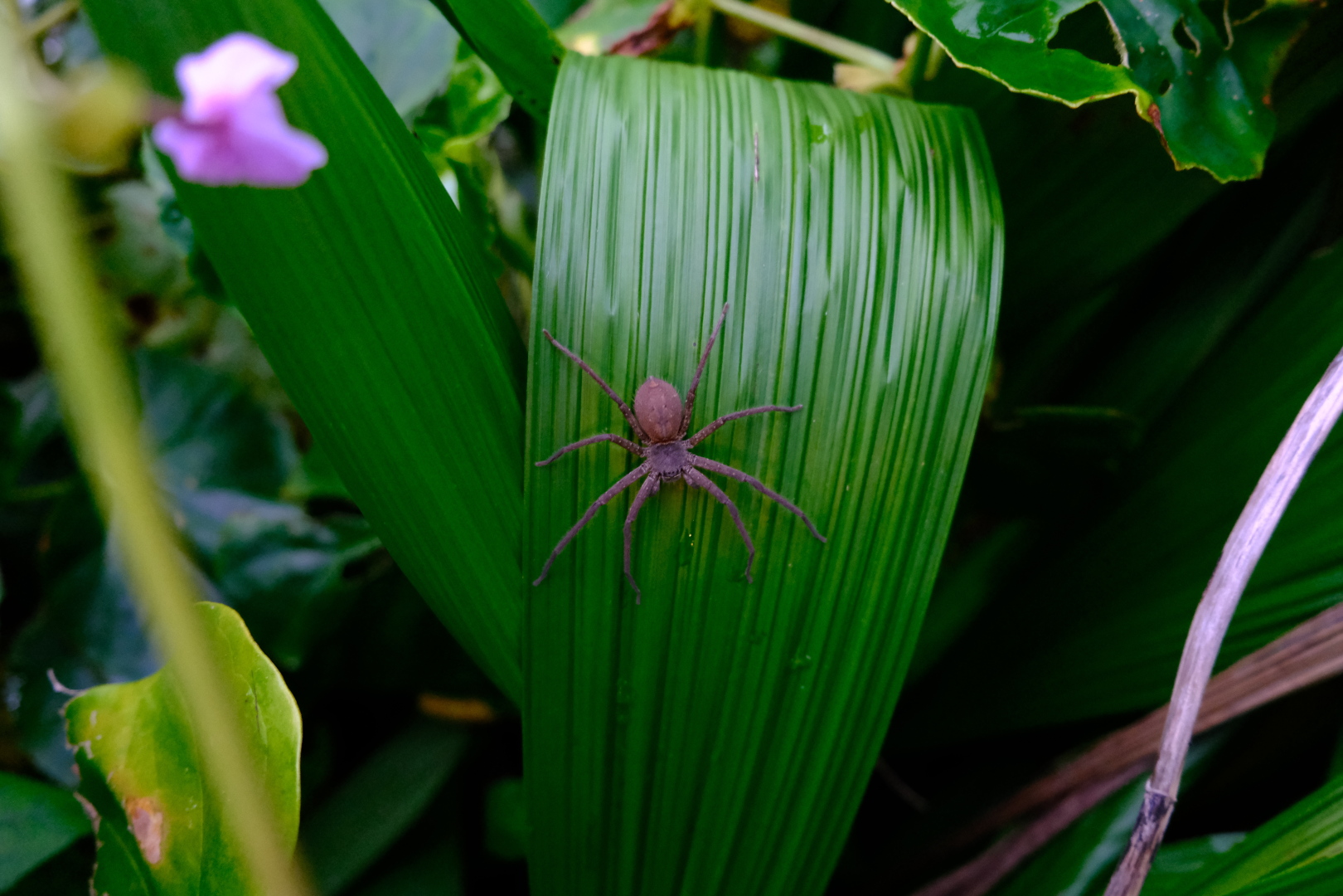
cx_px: 672
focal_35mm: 27
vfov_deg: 47.9
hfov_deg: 67.4
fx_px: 1007
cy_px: 448
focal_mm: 18
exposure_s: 1/28
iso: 3200
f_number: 2.8
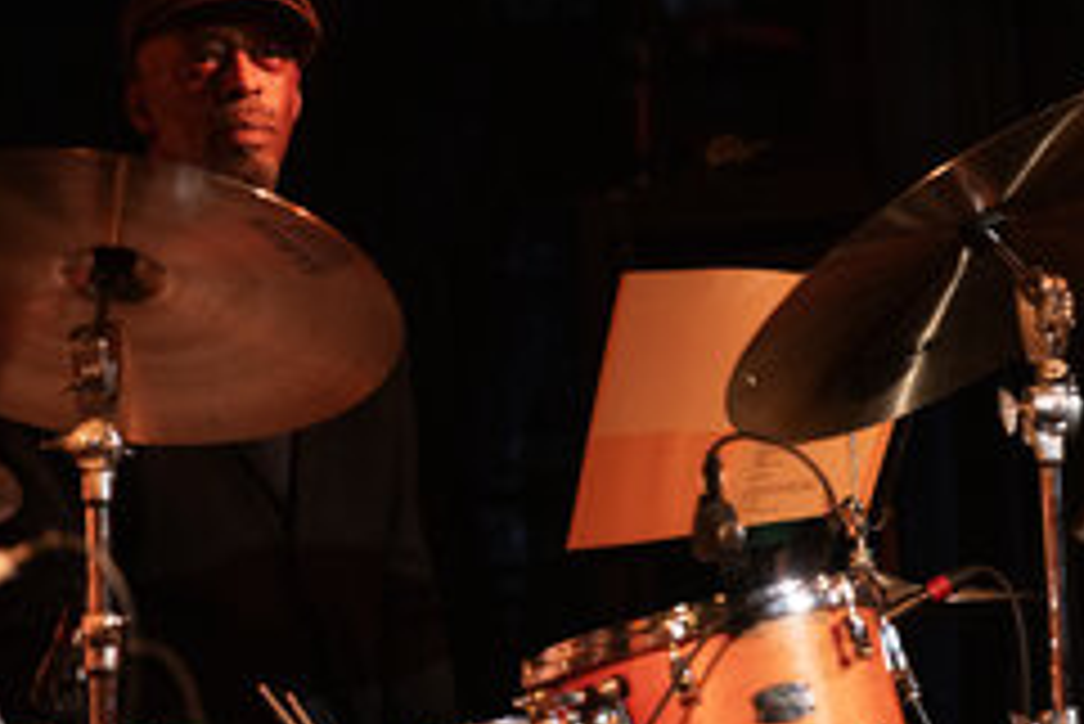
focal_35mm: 332
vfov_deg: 4.1
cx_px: 490
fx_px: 10002
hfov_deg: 6.2
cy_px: 375
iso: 2000
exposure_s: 1/200
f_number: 5
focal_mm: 200
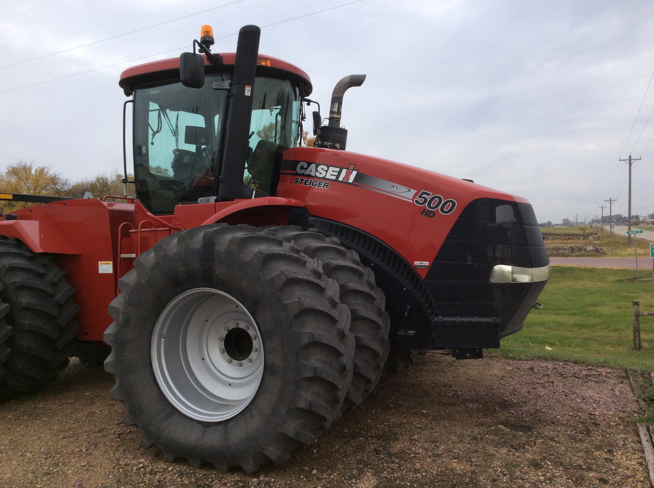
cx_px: 327
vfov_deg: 44.1
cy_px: 244
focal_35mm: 32
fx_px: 604
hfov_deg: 56.9
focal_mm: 3.3
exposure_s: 1/805
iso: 32
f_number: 2.4
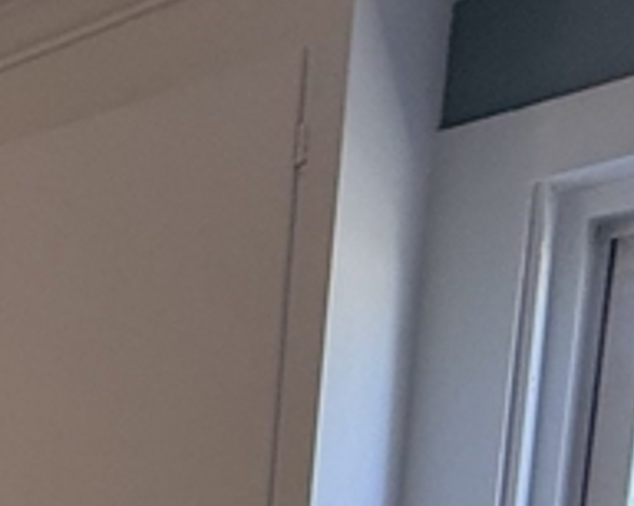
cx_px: -888
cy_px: 913
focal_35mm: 73
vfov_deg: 17.1
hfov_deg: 15.1
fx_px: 1368
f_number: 2.2
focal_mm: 2.22
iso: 100
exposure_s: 1/120
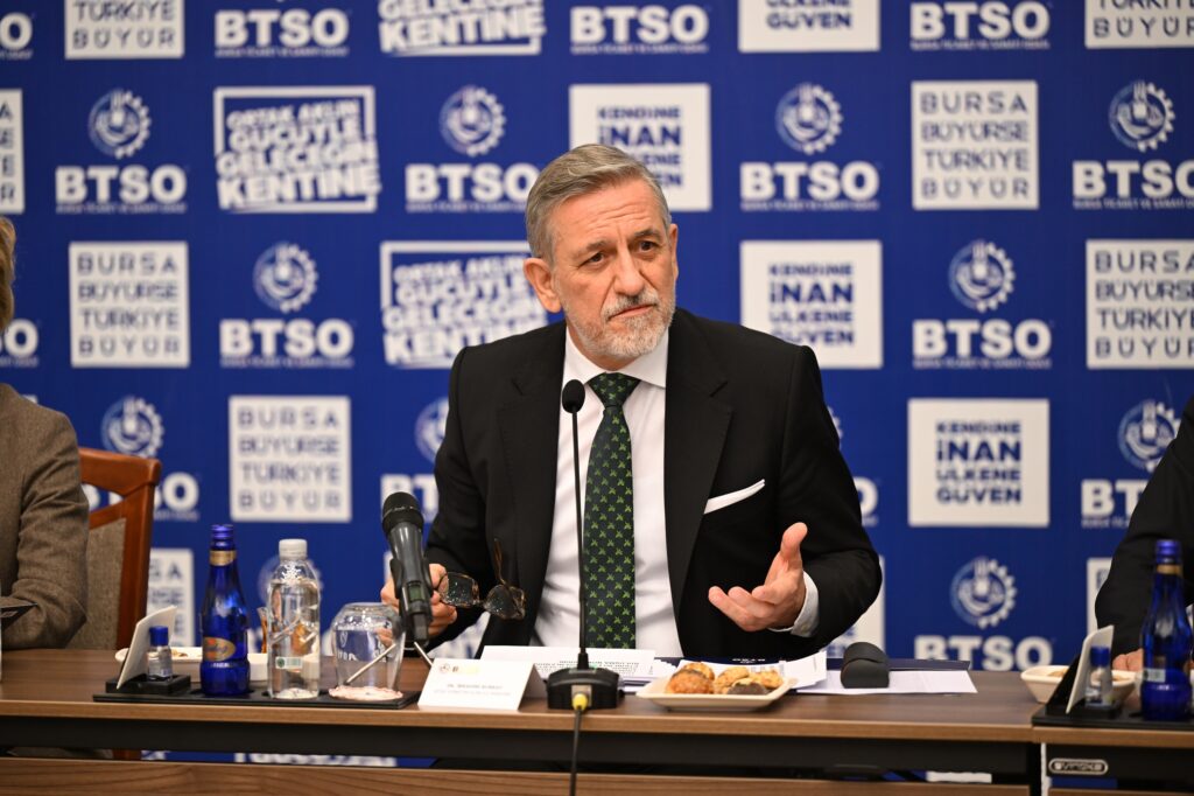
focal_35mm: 145
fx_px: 4807
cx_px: 597
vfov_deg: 9.5
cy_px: 398
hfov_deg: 14.2
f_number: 2.8
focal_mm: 145
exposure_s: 1/80
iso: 1000
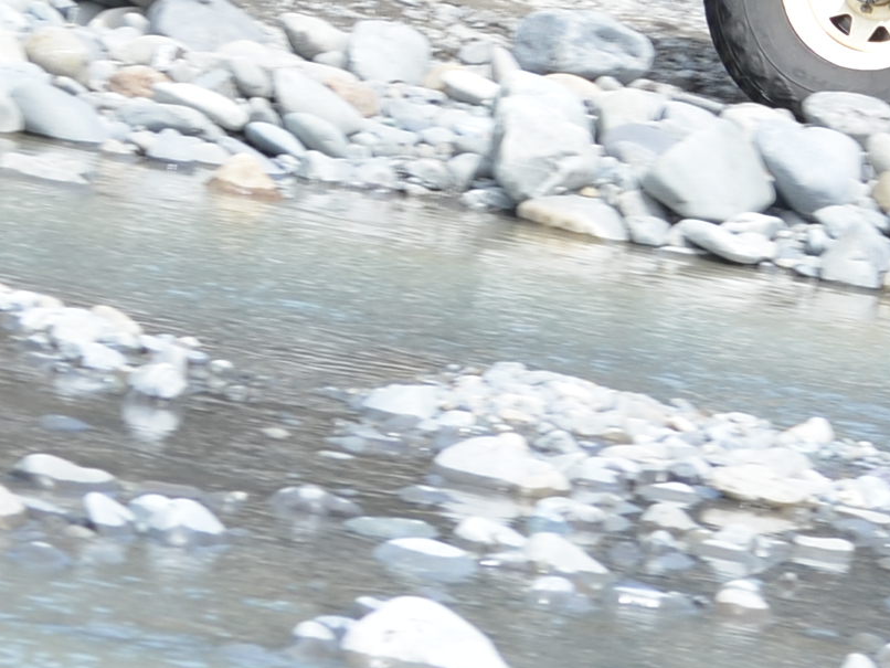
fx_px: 13914
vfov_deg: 2.7
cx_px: 1528
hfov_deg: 3.6
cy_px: -380
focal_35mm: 541
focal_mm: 82
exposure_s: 1/250
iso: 200
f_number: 8
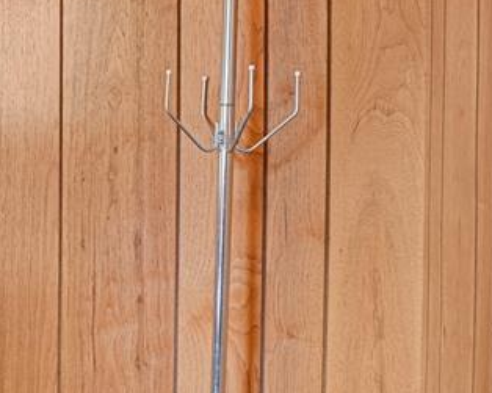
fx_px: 757
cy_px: 142
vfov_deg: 29.0
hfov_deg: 25.3
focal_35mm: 52
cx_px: -279
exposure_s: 8
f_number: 8
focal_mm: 17
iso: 250
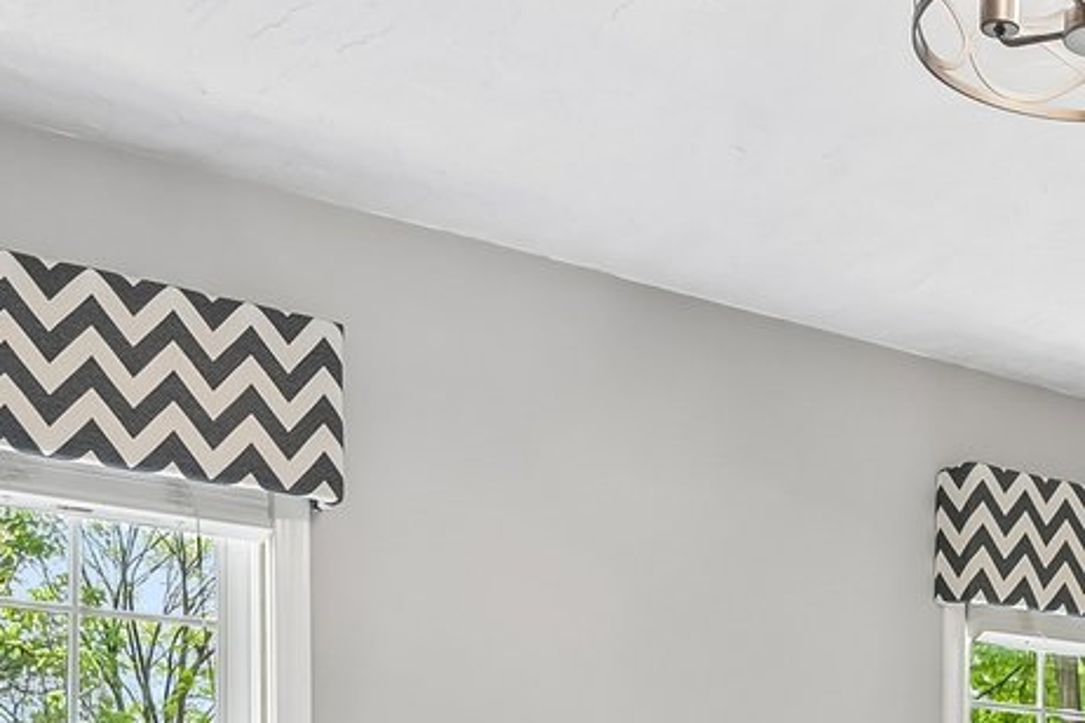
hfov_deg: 30.4
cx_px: 1047
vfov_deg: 20.1
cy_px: 938
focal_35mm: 62
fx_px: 1868
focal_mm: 14
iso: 100
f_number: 8
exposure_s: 1/20
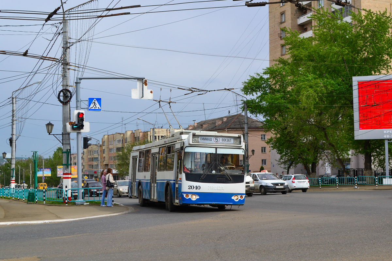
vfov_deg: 28.1
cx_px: 196
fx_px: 523
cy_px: 130
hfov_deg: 41.1
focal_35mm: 48
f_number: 8
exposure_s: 1/800
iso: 400
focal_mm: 32
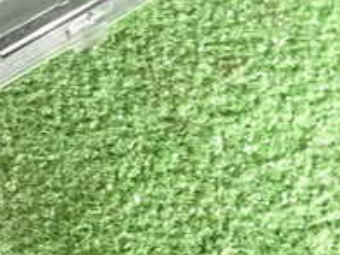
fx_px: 747
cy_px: -55
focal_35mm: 76
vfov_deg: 18.4
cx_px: 45
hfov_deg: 25.0
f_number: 2
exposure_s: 1/30
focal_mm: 4.5
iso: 200
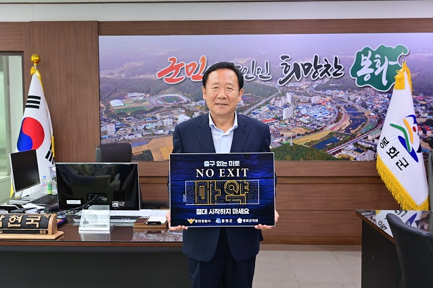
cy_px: 144
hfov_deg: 48.5
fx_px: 481
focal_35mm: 40
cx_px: 216
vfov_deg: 33.4
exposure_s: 1/160
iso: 2500
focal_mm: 40
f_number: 3.5
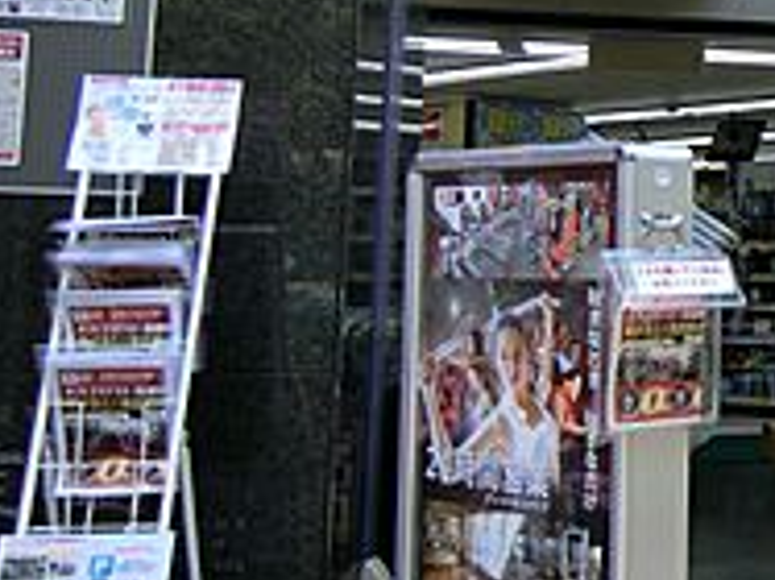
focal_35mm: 63
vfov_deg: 23.1
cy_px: 176
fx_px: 1410
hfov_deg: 23.0
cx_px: 1243
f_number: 2.7
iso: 80
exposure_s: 1/400
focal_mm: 4.06
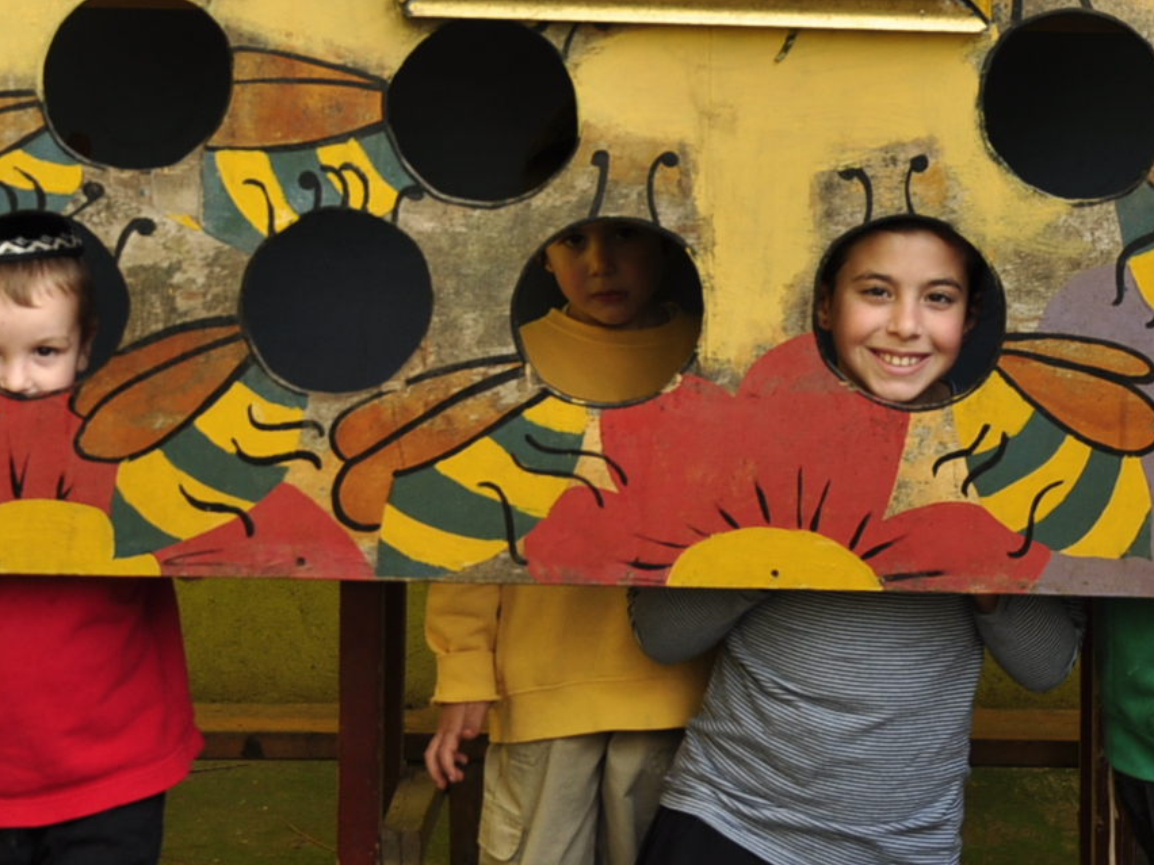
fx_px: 3867
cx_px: 876
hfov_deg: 16.9
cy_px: -77
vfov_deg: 12.6
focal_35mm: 116
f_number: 5
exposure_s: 1/100
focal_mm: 32
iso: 200
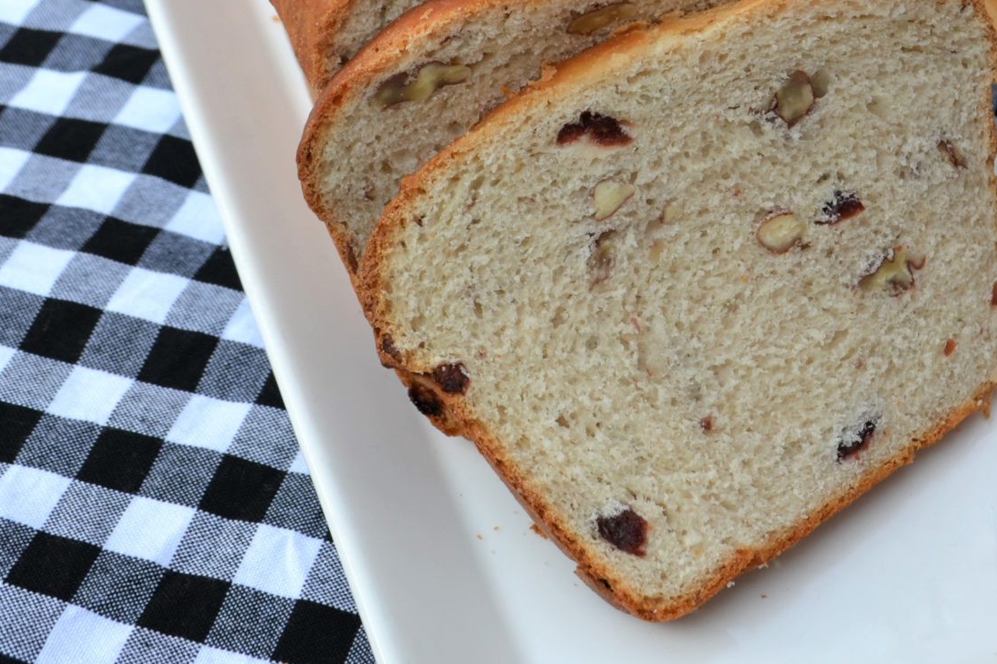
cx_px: 714
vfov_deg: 23.6
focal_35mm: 57
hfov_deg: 34.5
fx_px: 1578
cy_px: 211
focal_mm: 22
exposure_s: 1/125
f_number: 5.6
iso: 400
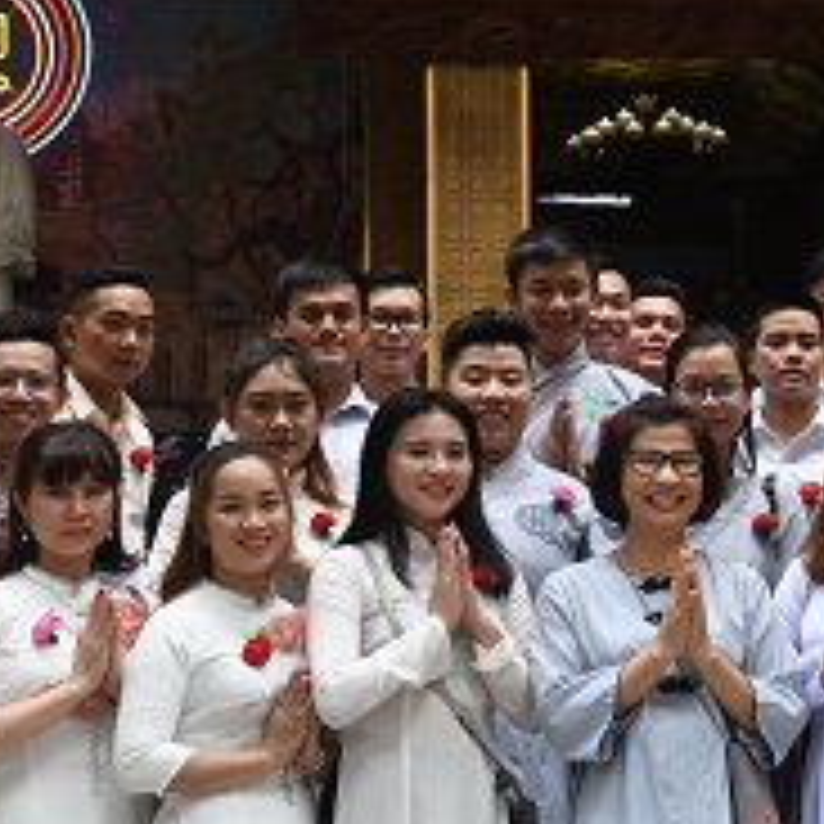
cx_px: 558
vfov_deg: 19.7
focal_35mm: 88
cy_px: 371
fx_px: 2370
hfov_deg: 19.7
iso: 400
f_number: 4
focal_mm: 38
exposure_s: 1/100
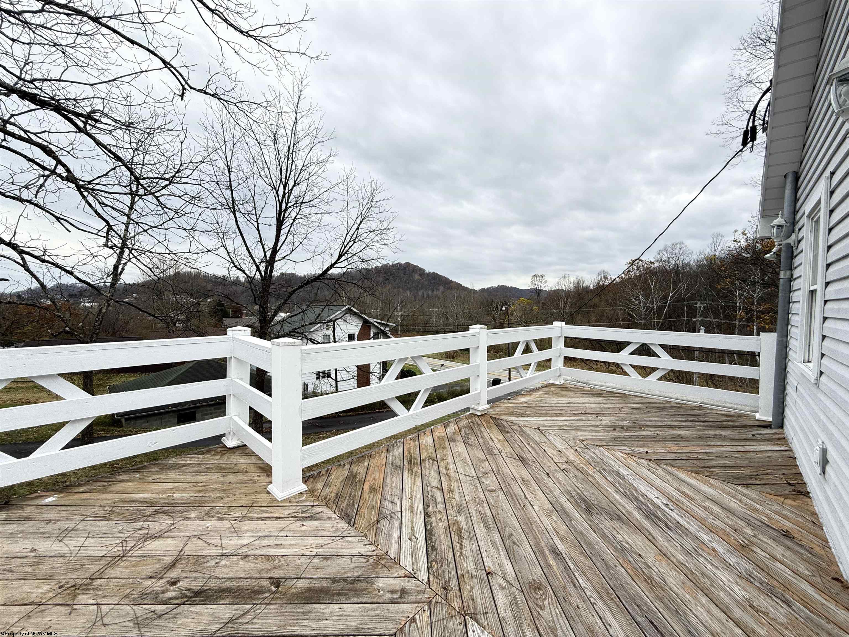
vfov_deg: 85.7
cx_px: 424
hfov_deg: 102.1
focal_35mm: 14
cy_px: 318
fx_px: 343
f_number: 2.2
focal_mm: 2.22
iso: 50
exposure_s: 1/494
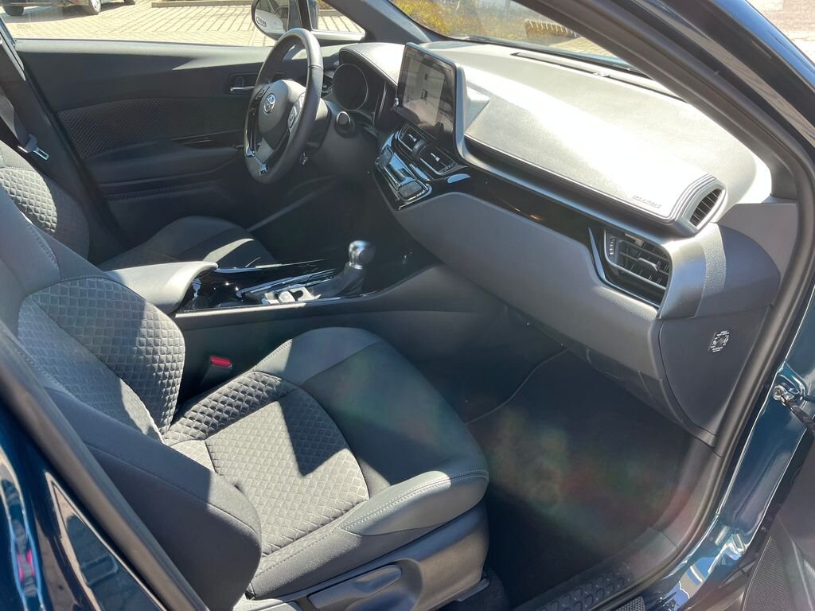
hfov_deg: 67.3
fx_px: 612
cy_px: 306
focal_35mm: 26
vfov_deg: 53.1
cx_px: 408
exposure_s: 1/241
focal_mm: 5.1
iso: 50
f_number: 1.6
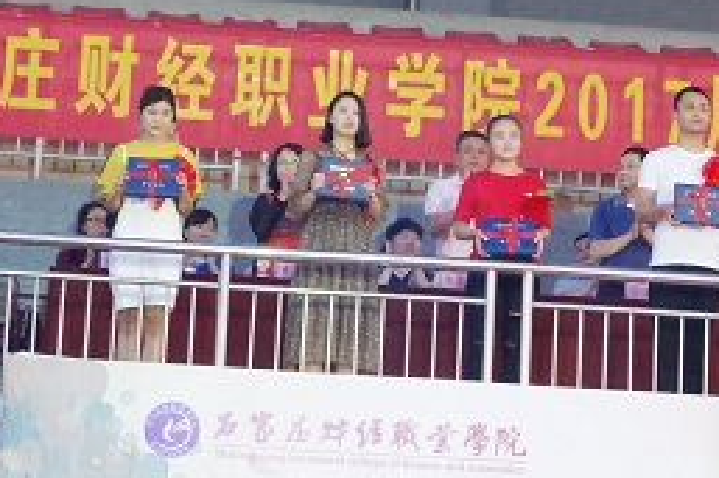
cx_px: 501
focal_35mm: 148
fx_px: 2954
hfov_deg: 13.8
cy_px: 63
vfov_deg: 9.2
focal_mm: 40
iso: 3200
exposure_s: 1/160
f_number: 6.3
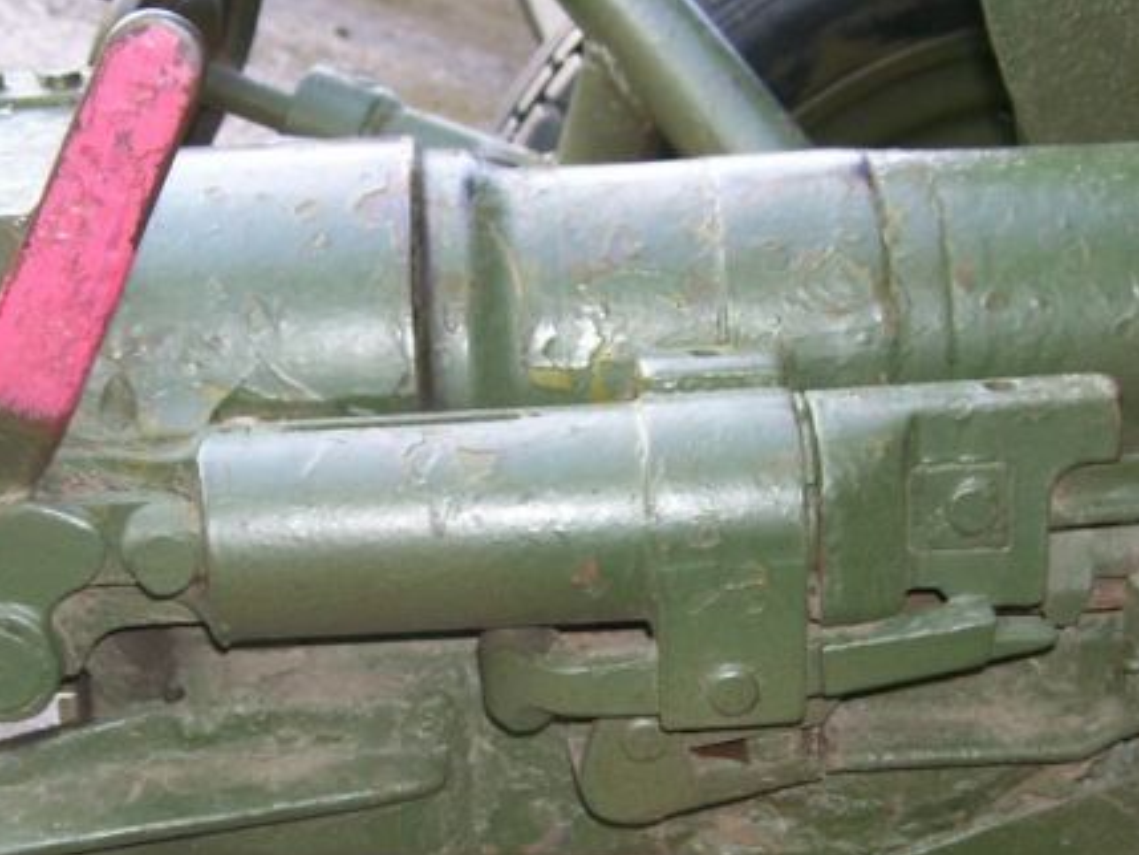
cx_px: 401
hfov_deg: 28.0
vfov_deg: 21.2
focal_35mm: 69
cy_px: 579
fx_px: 2271
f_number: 2.7
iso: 80
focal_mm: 6
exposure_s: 1/60
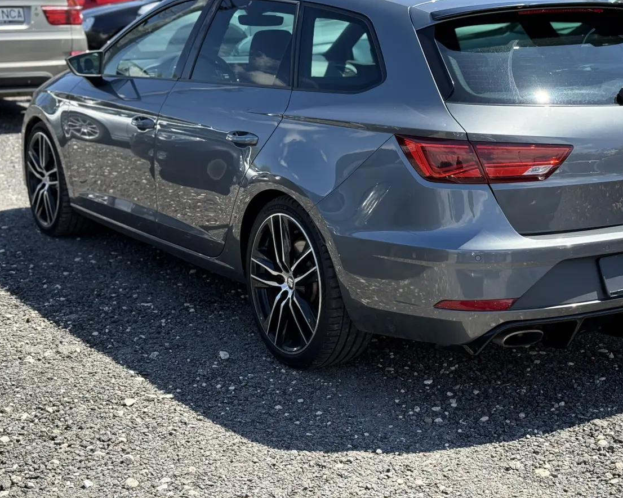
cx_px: 393
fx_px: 1125
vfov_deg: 24.9
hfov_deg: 30.8
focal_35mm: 61
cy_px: 195
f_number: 1.78
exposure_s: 1/1456
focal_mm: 6.76
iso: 80
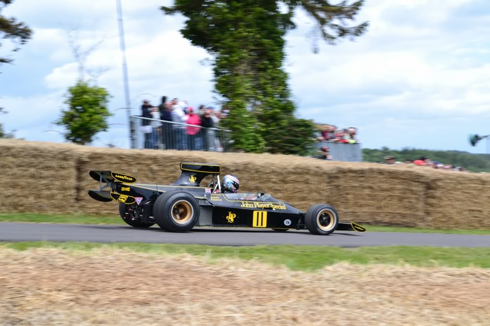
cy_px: 163
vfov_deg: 16.6
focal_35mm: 82
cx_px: 245
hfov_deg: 24.6
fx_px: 1123
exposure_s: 1/320
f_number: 10
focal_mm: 55
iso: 400
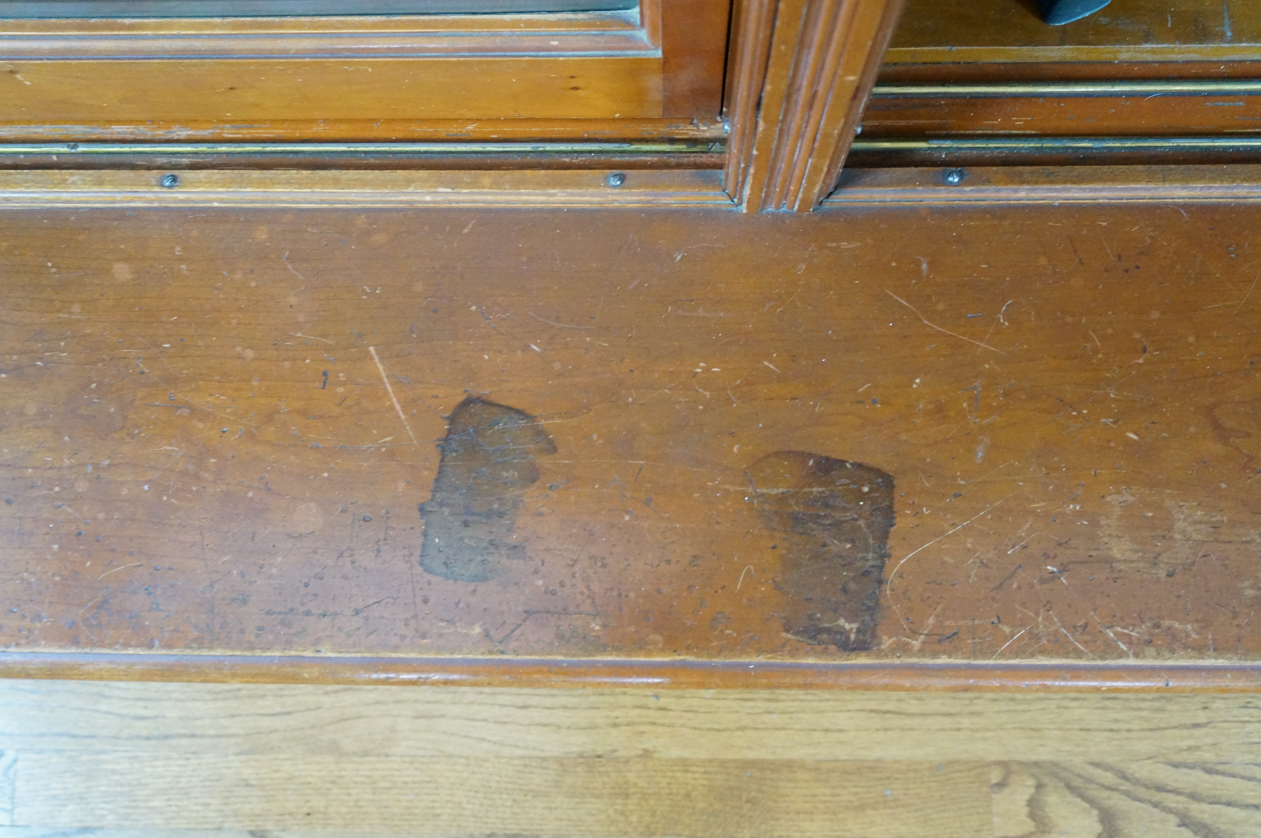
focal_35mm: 32
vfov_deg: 41.6
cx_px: 630
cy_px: 419
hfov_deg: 59.5
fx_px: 1102
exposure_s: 1/25
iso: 3200
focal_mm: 21
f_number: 4
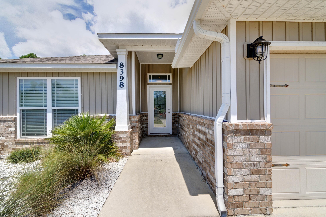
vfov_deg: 73.7
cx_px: 163
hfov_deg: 96.7
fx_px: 145
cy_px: 108
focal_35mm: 16
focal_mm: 11
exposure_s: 1/125
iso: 100
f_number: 18
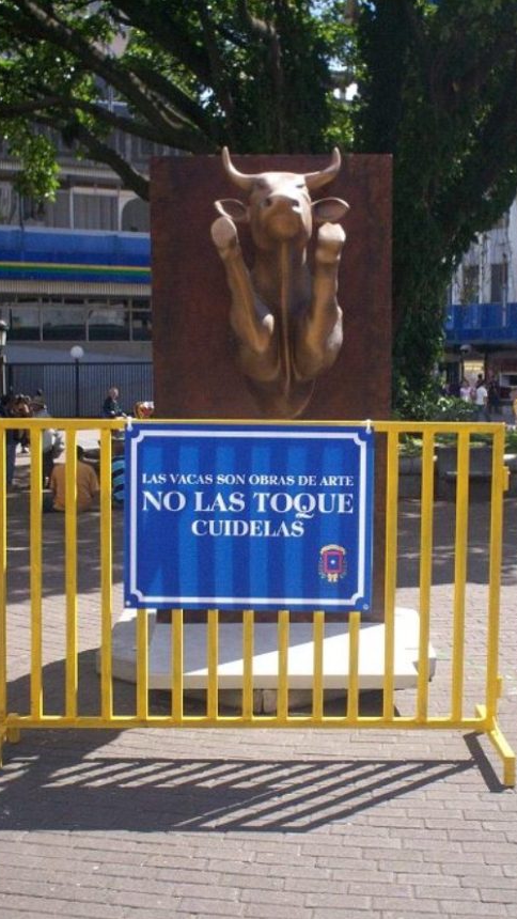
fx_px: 1291
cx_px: 283
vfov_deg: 39.2
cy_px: 463
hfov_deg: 22.6
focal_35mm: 53
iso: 100
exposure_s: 1/329
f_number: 4.5
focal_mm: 6
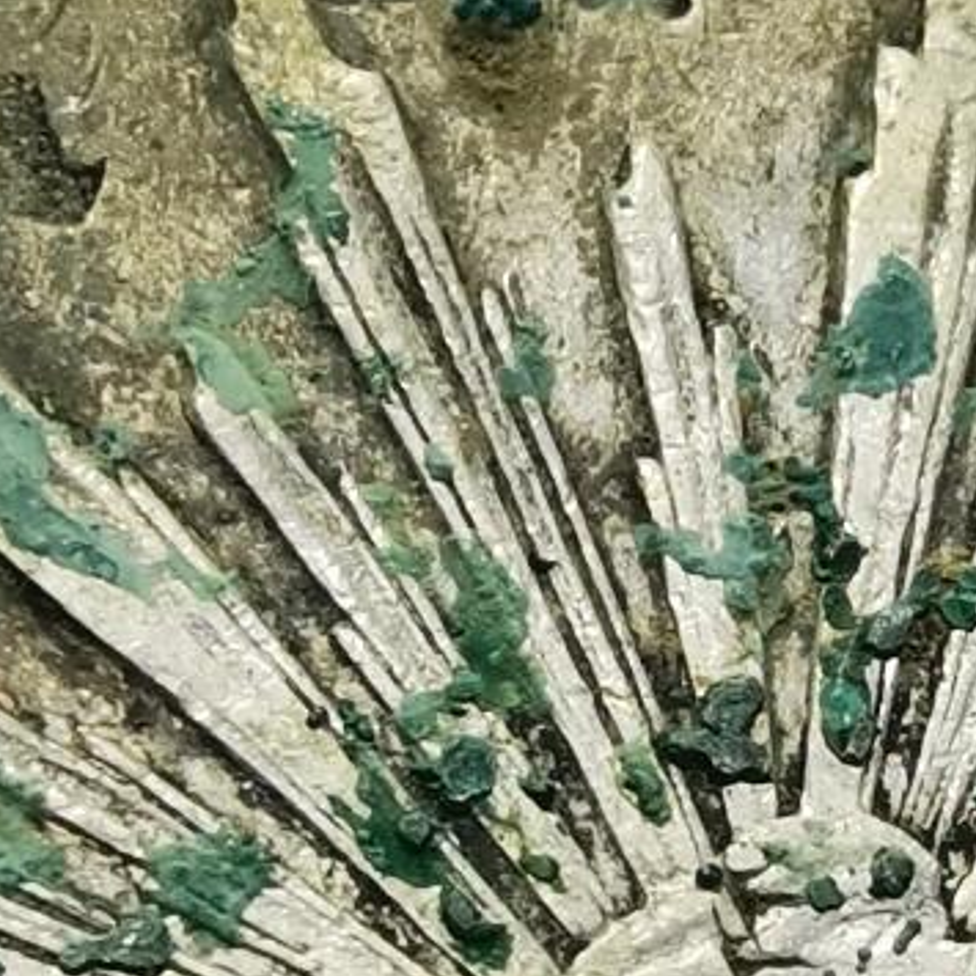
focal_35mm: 260
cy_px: 951
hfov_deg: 6.7
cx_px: 731
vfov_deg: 6.7
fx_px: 8294
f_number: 1.9
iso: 64
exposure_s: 1/100
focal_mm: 6.67
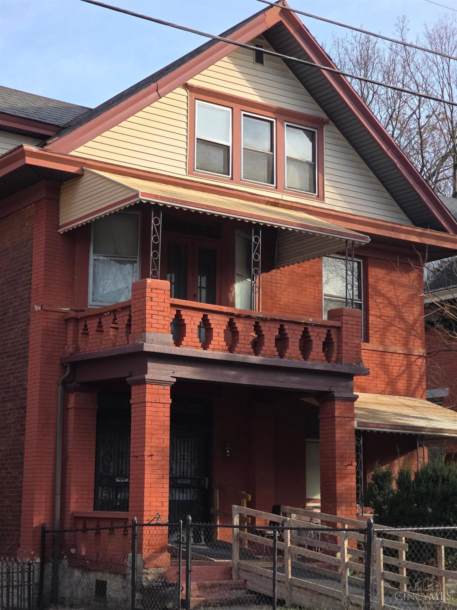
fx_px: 1215
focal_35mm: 69
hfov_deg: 21.3
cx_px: 228
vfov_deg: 28.2
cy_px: 305
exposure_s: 1/790
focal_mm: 7.9
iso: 50
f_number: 2.4
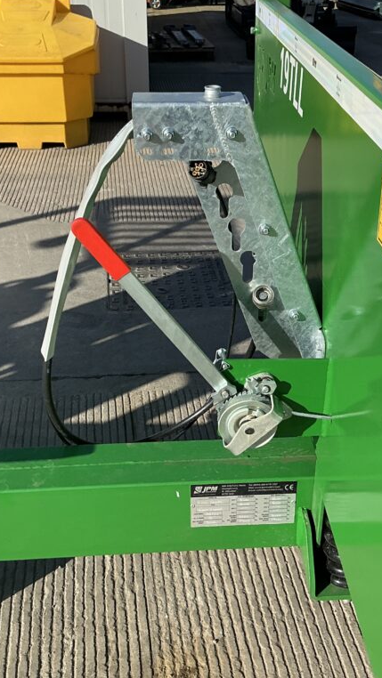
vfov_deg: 49.4
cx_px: 216
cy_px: 337
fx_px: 738
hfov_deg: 29.0
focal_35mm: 41
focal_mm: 3
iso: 25
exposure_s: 1/1730
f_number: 1.8
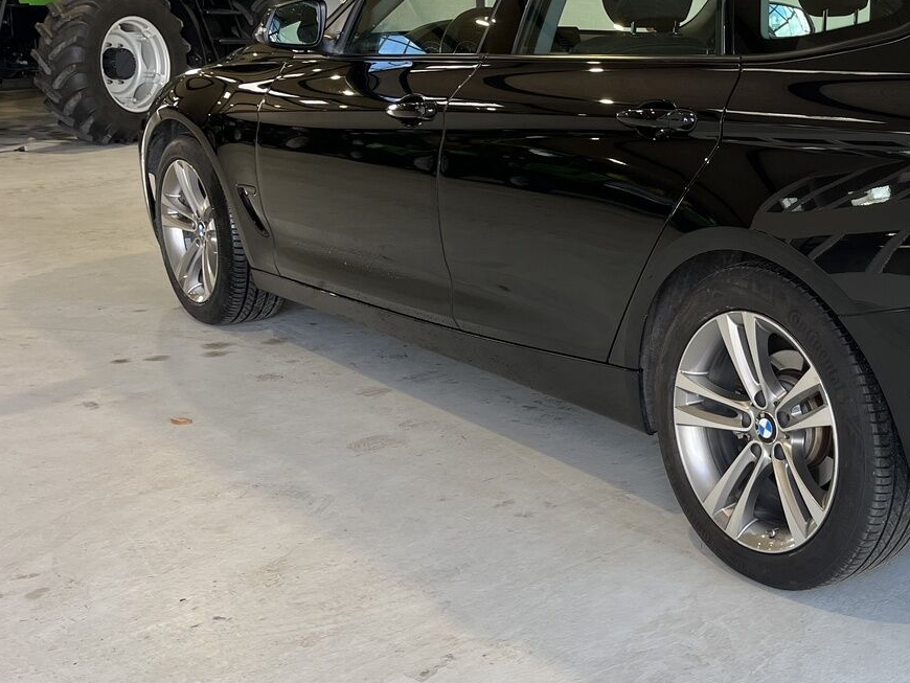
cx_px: 854
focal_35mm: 51
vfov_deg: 28.5
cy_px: 272
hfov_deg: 34.9
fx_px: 1341
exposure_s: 1/122
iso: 50
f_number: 1.6
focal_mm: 5.1
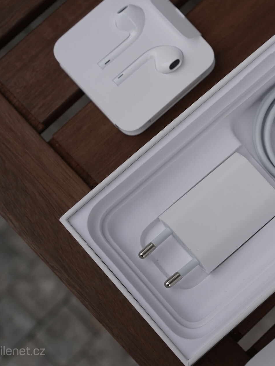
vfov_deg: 24.4
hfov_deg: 18.3
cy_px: 184
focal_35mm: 80
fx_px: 847
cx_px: 220
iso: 160
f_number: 7.1
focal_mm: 55
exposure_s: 1/250
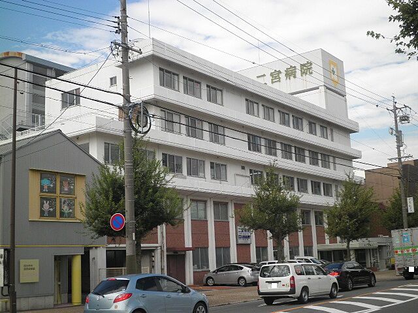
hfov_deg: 40.4
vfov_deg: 30.9
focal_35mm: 47
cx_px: 209
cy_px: 156
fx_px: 568
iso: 64
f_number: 9.6
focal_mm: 8.3
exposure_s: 1/80
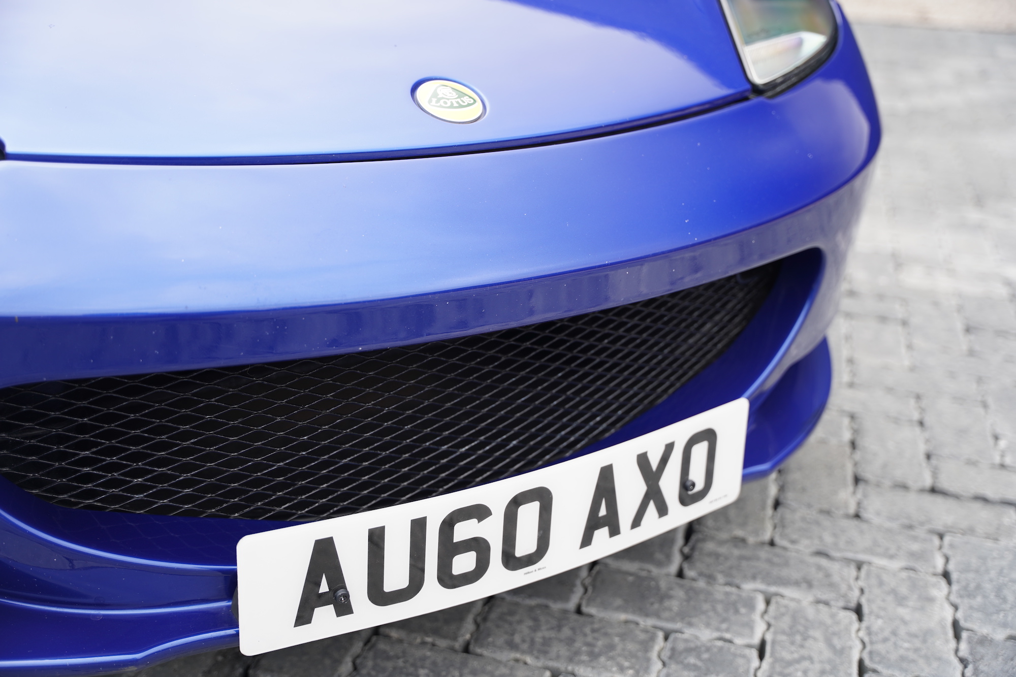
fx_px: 1180
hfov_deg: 46.6
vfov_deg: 32.0
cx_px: 508
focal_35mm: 42
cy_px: 338
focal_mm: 41.8
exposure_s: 1/50
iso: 100
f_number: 2.8
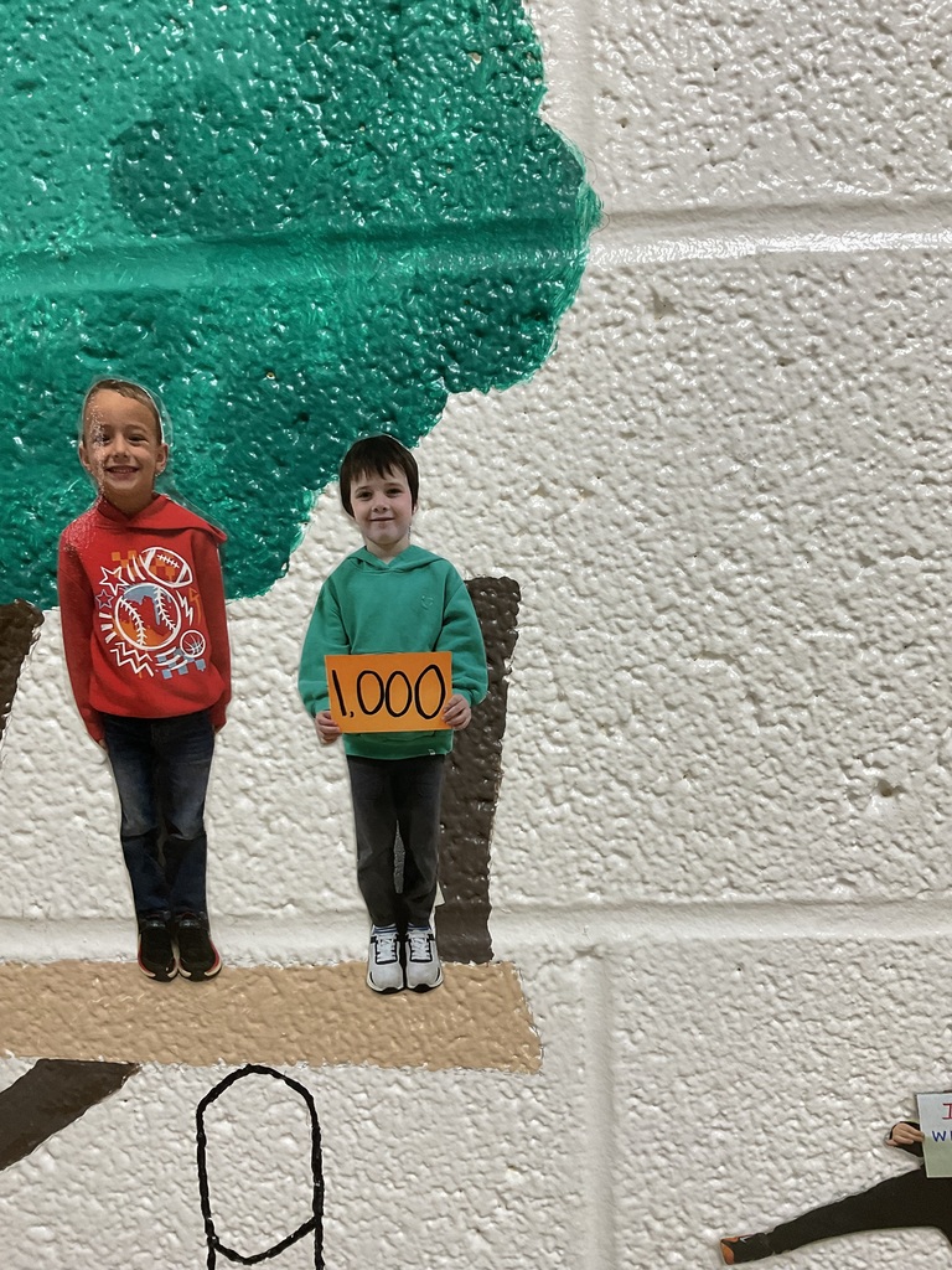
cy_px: 635
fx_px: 1063
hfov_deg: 48.2
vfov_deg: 61.7
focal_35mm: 29
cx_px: 476
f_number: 1.8
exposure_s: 1/60
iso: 80
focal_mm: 3
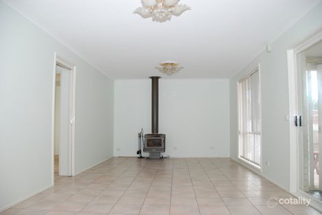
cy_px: 108
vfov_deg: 47.9
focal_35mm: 27
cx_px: 161
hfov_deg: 67.4
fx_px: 241
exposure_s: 1/60
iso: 200
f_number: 4
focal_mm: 18
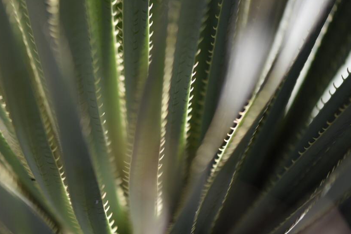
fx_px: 2018
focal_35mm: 207
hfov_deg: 9.9
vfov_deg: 6.6
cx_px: 115
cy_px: 171
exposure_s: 1/1000
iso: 160
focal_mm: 105
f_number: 3
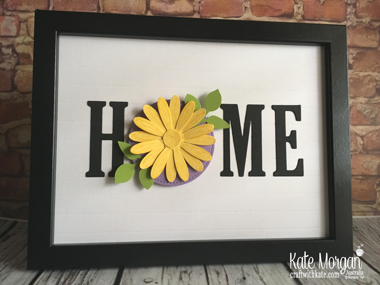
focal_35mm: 29
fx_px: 318
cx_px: 190
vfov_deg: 48.2
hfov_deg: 61.7
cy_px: 142
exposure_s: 1/33
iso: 160
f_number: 2.2
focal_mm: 4.15
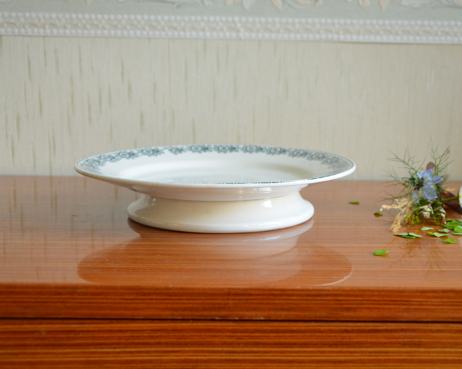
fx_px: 752
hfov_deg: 34.1
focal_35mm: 55
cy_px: 184
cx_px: 273
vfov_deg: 27.6
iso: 560
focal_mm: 32
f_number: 5.6
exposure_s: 1/60
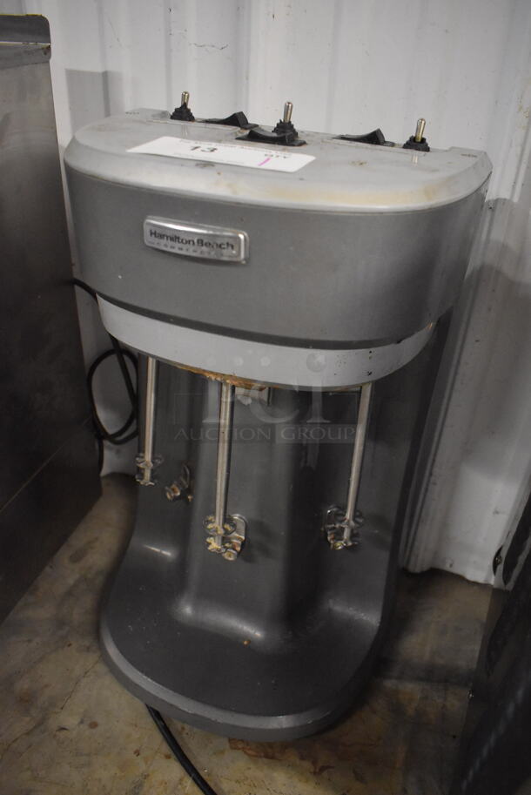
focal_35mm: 27
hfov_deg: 48.0
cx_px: 266
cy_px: 398
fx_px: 596
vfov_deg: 67.3
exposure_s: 1/125
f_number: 3.5
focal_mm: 18
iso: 5000
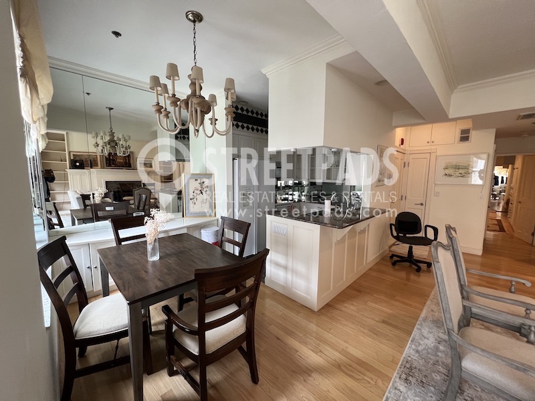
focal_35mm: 13
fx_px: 201
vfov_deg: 89.9
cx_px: 268
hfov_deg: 106.2
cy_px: 200
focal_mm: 1.57
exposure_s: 1/120
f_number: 1.8
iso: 250
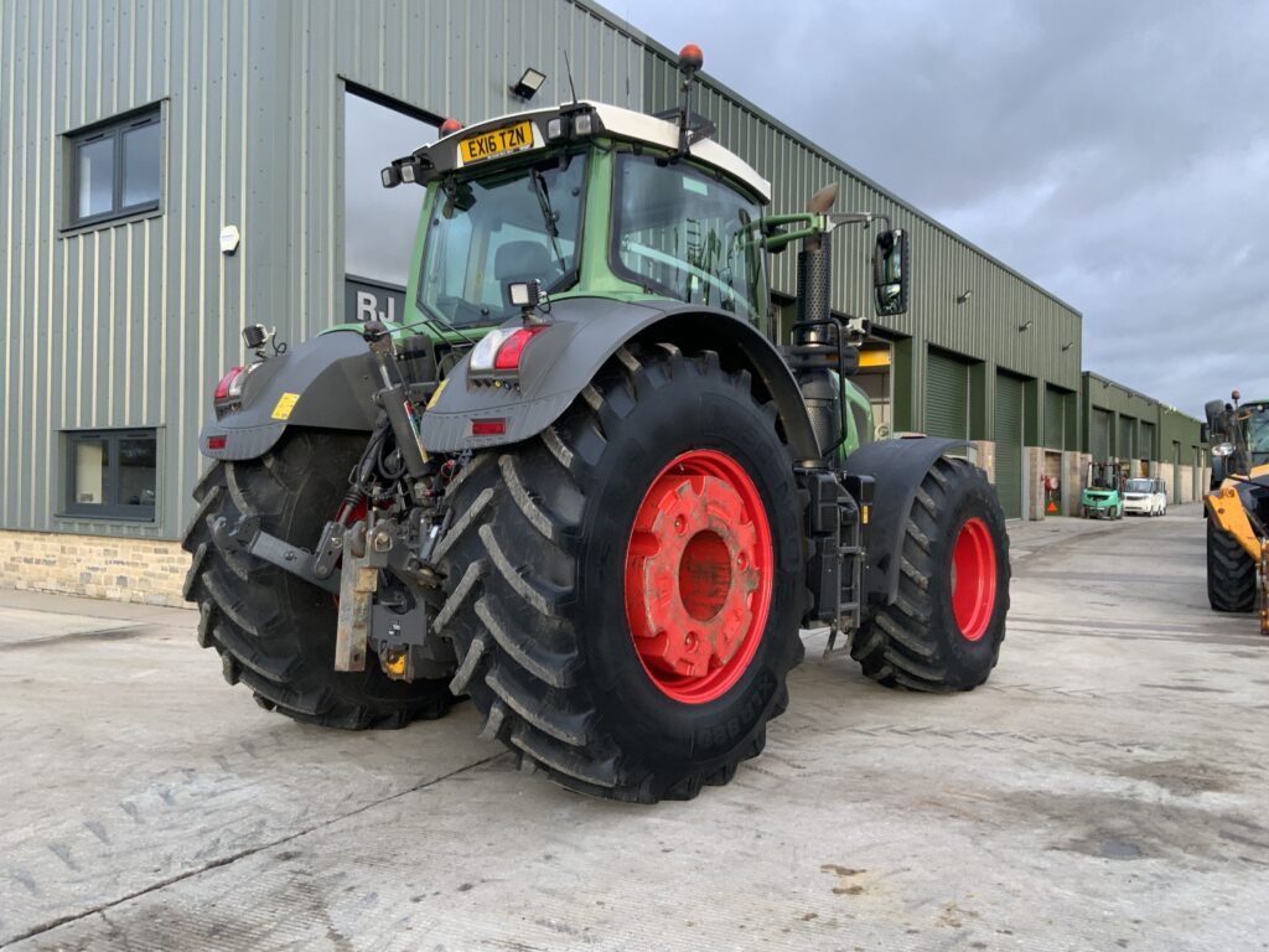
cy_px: 476
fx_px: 1063
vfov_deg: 48.2
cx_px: 634
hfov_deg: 61.7
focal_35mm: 29
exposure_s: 1/64
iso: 64
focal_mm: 3
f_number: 1.8
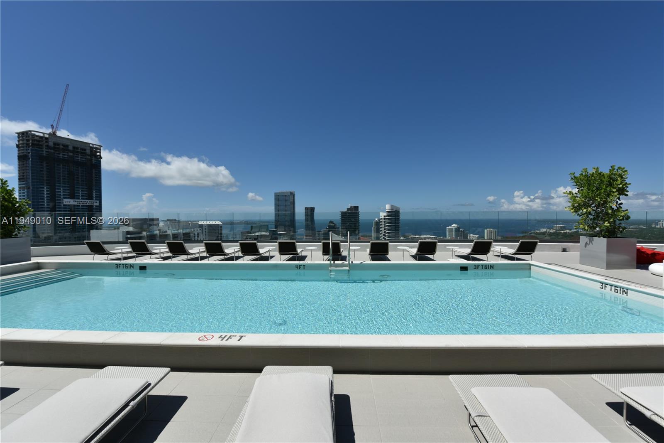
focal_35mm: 14
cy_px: 222
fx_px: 258
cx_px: 332
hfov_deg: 104.3
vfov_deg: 81.2
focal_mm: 14
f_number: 9
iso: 200
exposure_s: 1/1000
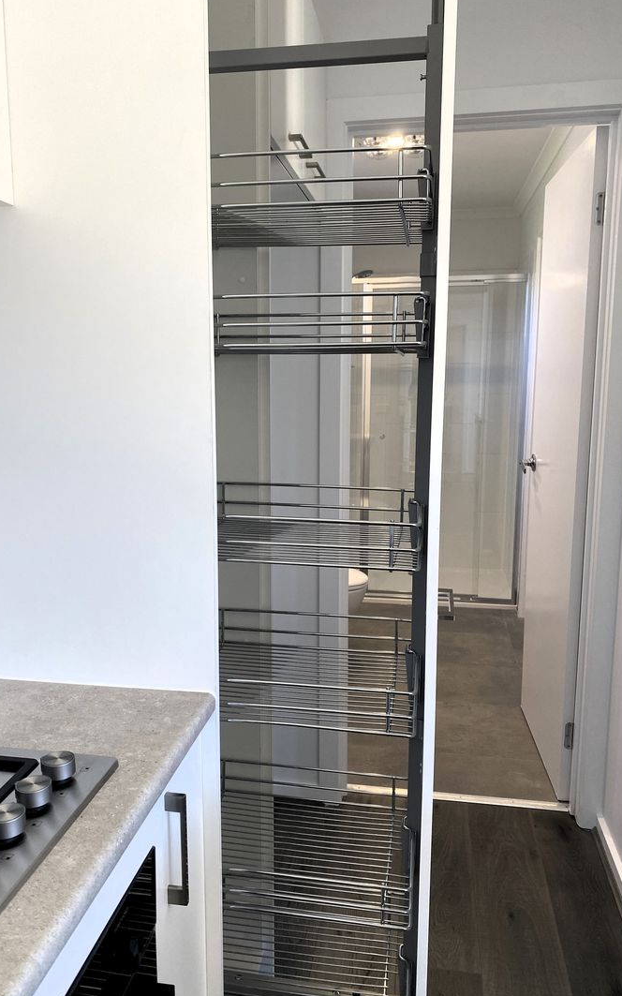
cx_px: 293
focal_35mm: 28
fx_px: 760
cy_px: 500
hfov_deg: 44.5
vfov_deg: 66.5
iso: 80
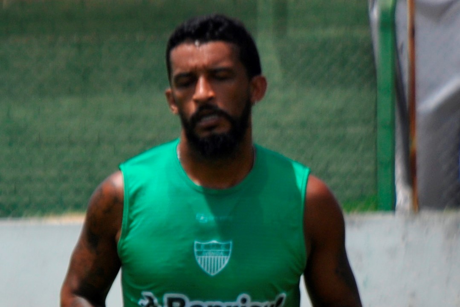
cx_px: 230
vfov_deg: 6.8
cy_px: 154
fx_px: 2587
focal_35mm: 202
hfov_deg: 10.2
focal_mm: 135
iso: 200
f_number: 7.1
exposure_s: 1/800
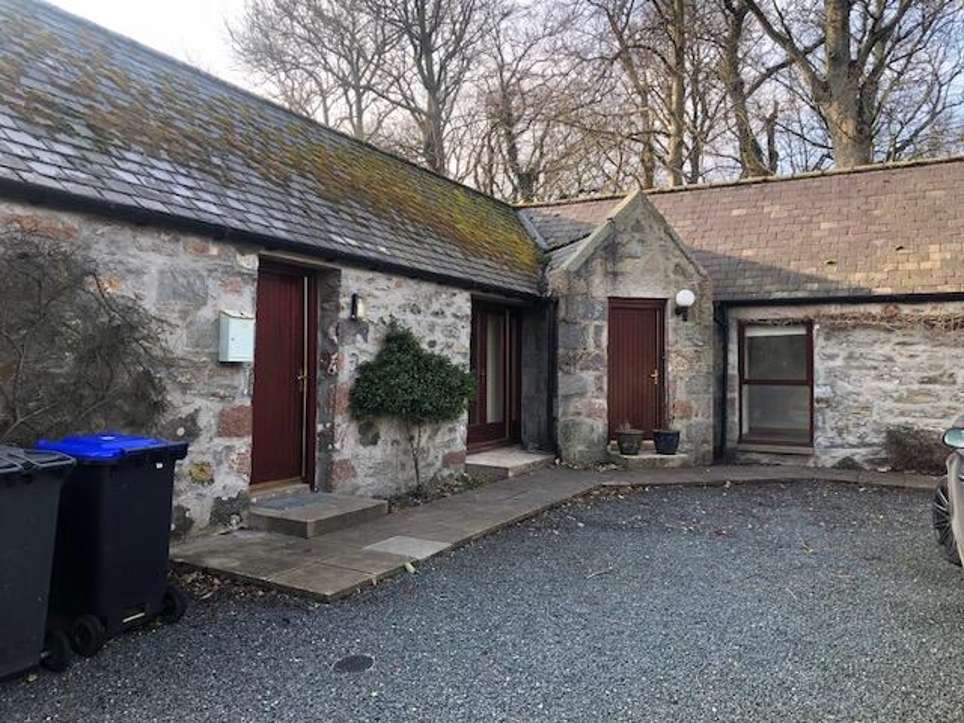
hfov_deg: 63.4
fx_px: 780
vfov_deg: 49.7
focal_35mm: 28
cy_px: 362
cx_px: 482
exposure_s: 1/152
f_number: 1.8
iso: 20
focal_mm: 3.99
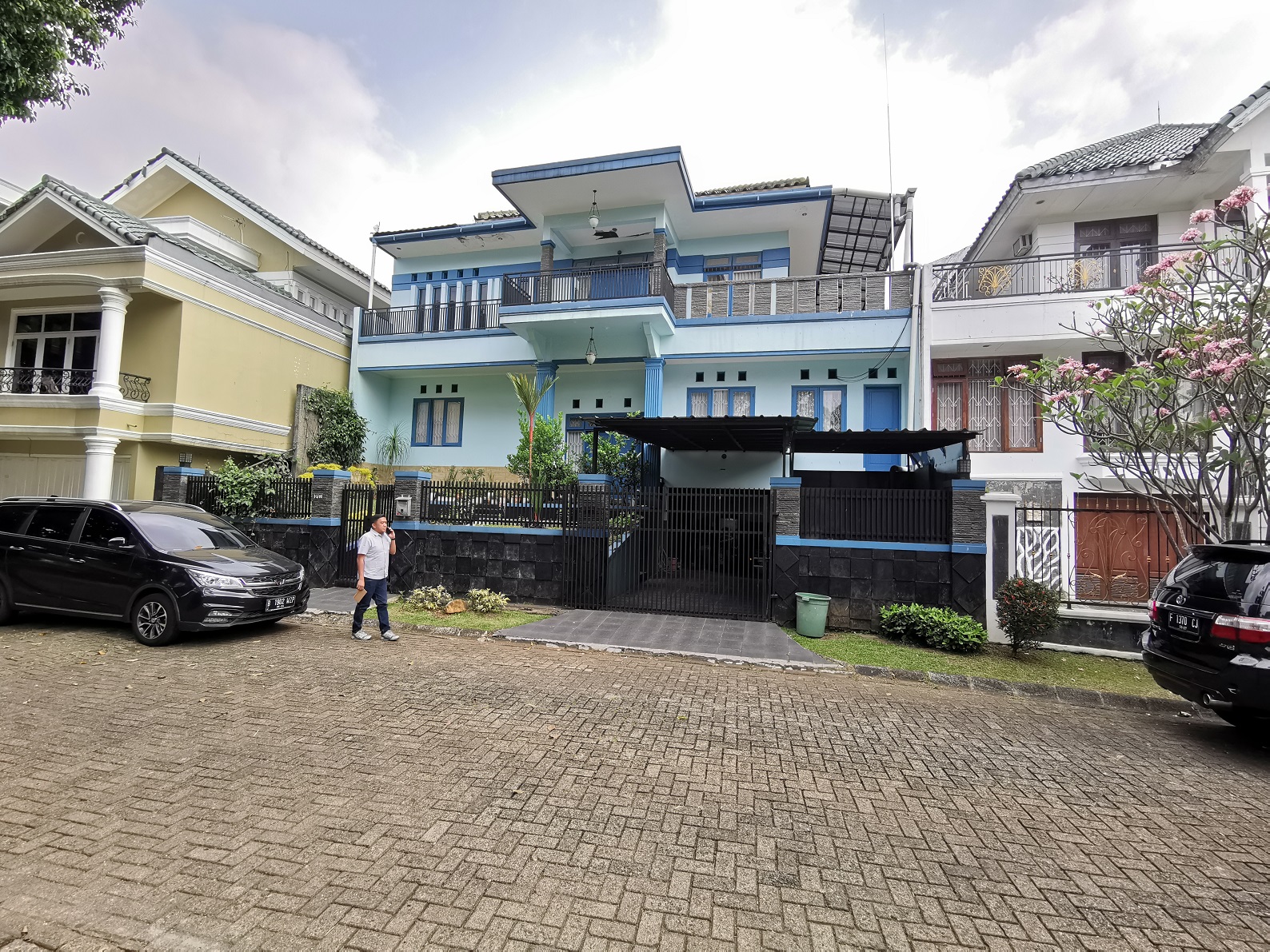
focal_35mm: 16
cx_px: 635
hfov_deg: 94.5
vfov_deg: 78.1
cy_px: 476
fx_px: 587
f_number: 2.2
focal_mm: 2.35
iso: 50
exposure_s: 1/217
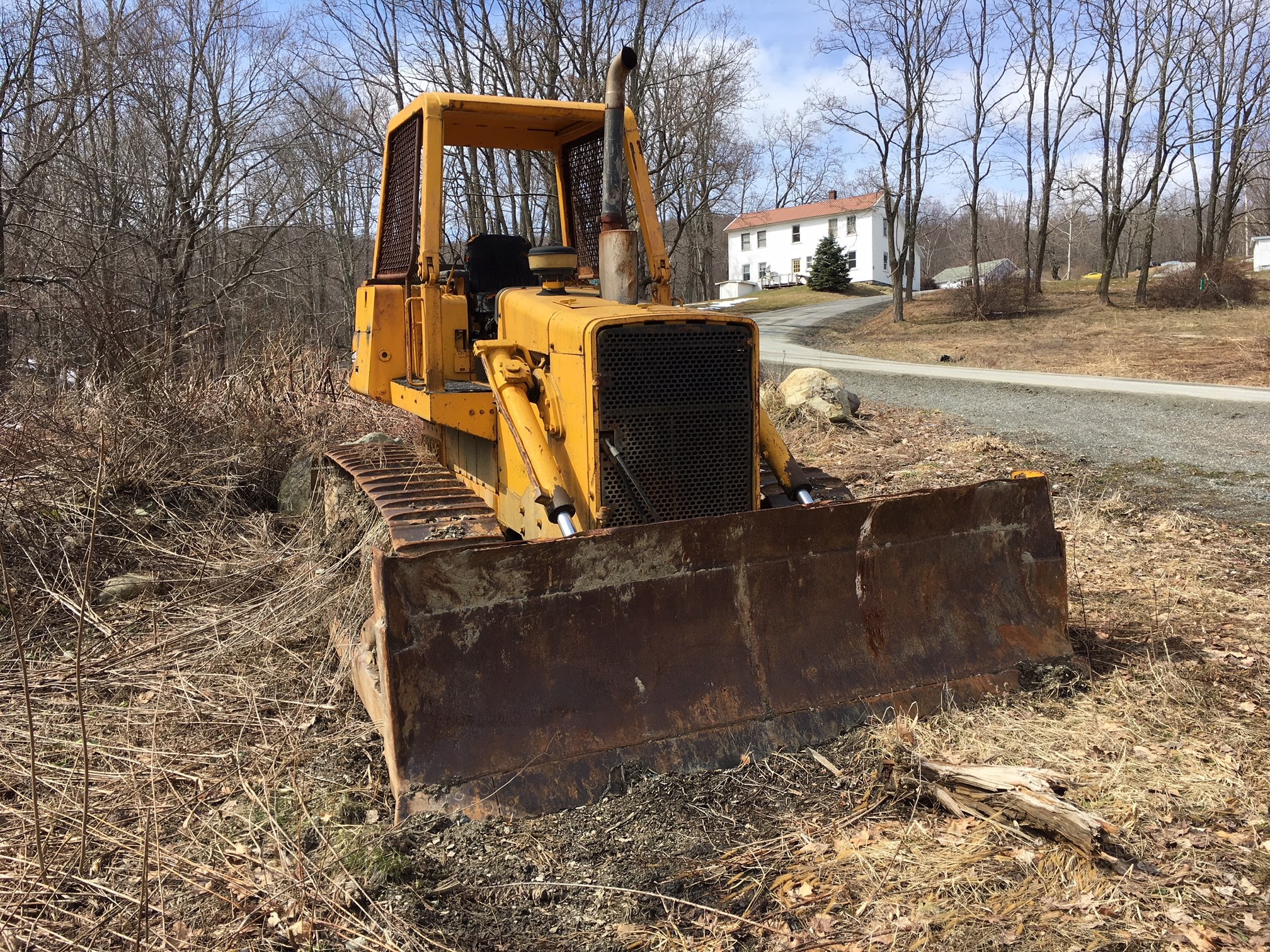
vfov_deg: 48.2
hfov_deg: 61.7
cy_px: 476
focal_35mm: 29
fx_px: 1064
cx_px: 635
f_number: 2.2
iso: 25
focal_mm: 4.15
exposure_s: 1/1026
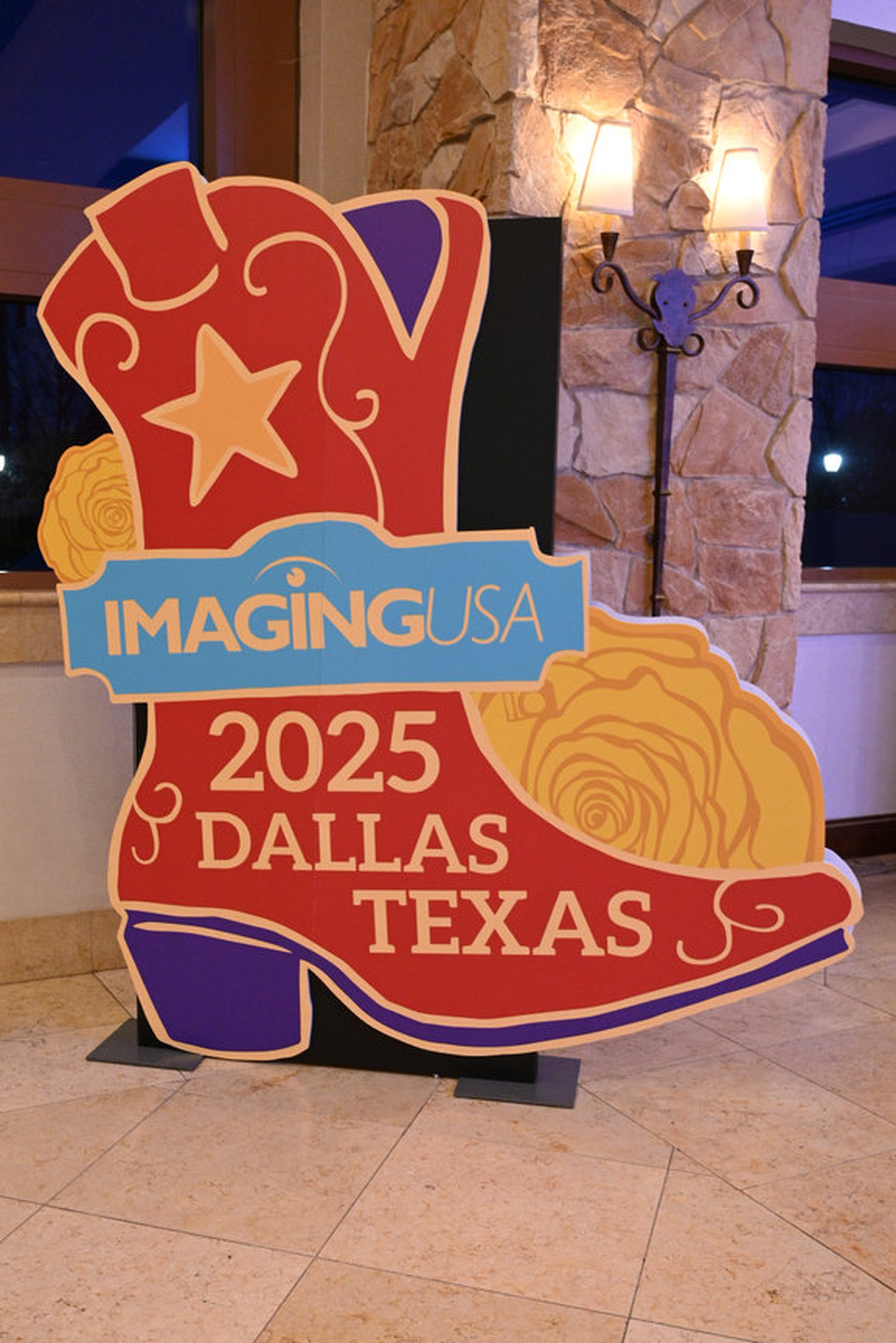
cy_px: 672
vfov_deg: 61.9
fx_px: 1119
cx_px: 448
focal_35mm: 30
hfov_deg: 43.6
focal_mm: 30
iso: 3200
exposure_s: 1/60
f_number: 4
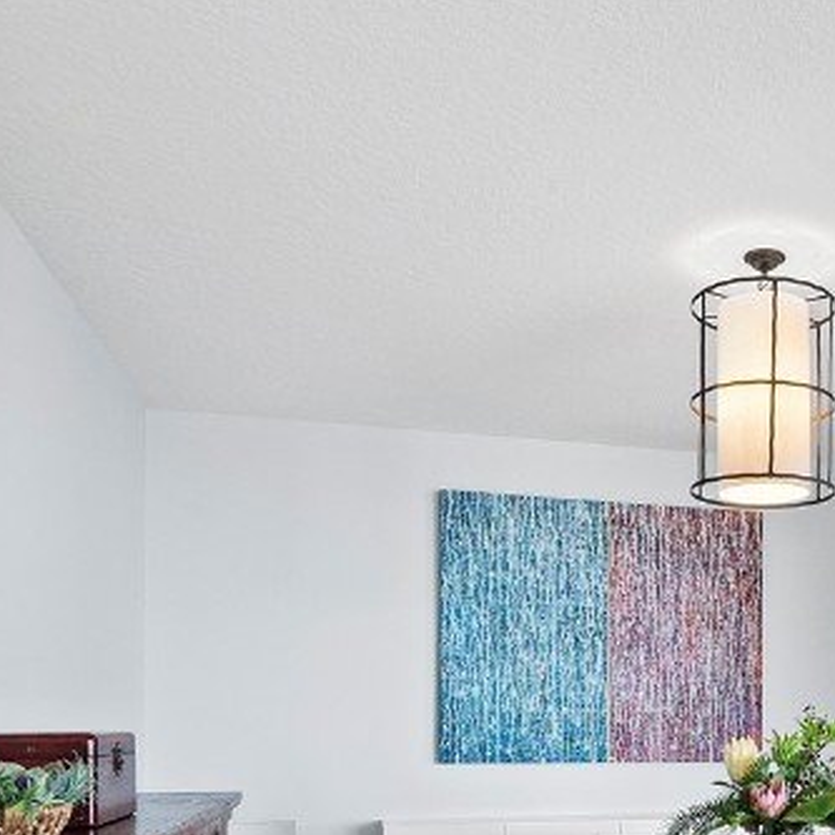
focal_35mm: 38
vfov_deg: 40.9
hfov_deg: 40.9
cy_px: 730
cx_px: 730
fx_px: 1037
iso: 400
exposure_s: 1/1.25
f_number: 11
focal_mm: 7
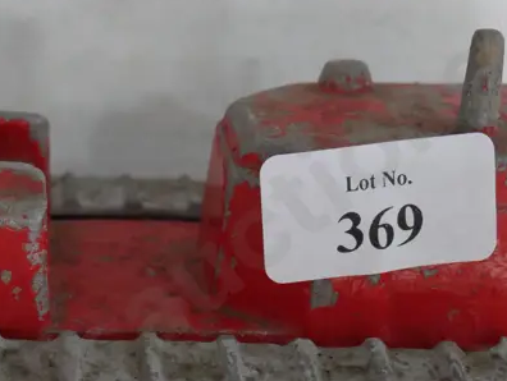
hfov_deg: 21.0
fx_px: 1364
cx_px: 216
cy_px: 270
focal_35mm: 93
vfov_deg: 15.9
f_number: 4
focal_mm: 18
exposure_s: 1/60
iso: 2000
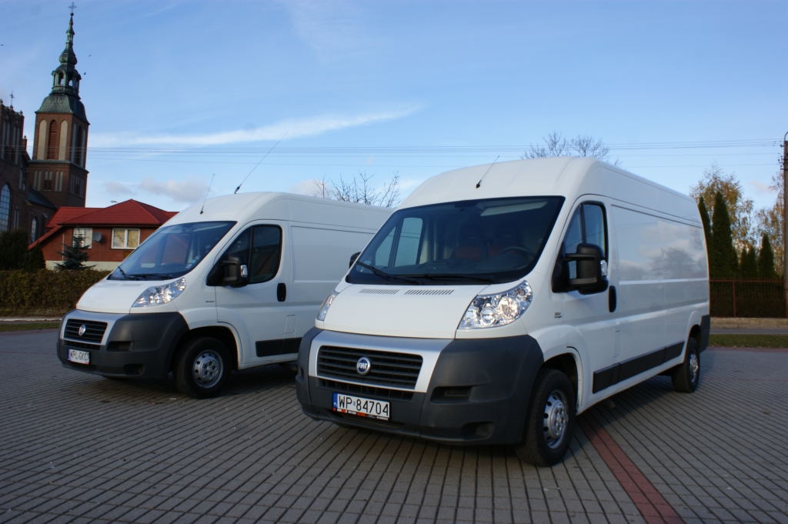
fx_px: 591
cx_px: 394
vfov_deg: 47.9
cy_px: 262
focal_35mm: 27
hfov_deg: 67.4
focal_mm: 18
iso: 100
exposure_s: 1/100
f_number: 10
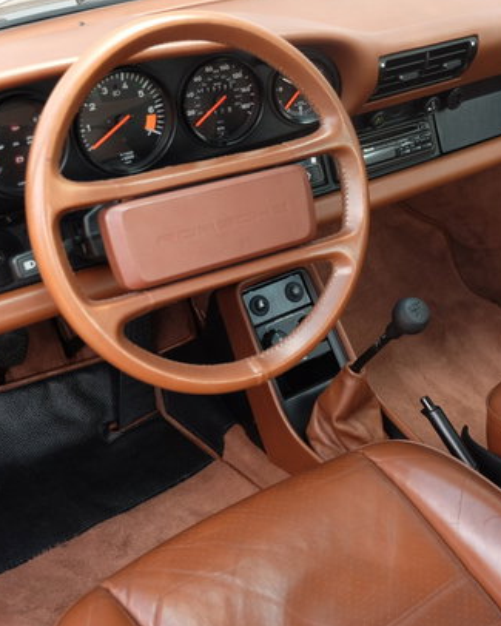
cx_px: 424
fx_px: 1019
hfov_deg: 26.9
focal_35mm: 55
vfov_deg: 34.1
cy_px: 261
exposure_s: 1/85
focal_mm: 20.5
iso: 200
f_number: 3.2
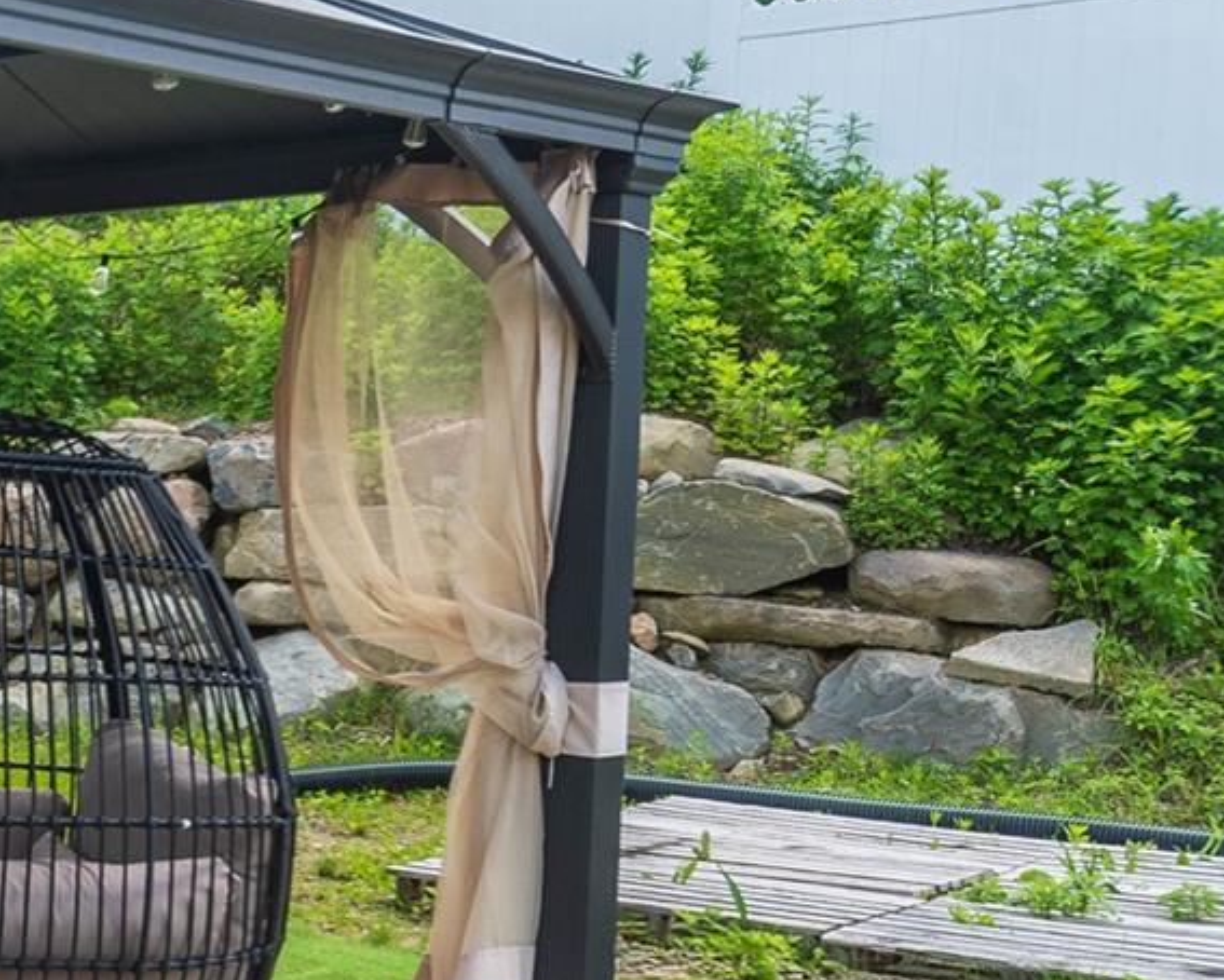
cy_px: 787
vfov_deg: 24.6
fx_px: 2211
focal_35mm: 61
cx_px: -555
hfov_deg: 24.7
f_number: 6.3
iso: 100
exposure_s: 1/160
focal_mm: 12
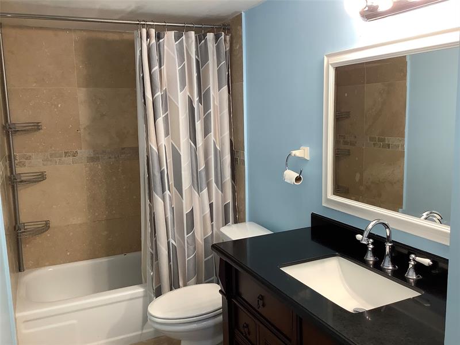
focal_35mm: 31
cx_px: 230
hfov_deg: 58.4
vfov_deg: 45.4
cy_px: 172
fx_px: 412
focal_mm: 3.3
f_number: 2.4
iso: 64
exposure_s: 1/50
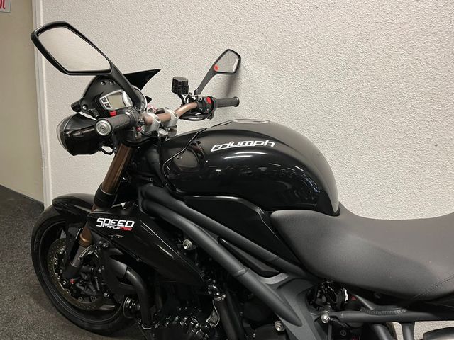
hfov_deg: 67.3
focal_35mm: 26
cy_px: 170
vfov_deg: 53.1
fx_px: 341
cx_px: 227
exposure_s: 1/50
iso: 100
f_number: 1.6
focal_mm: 5.1
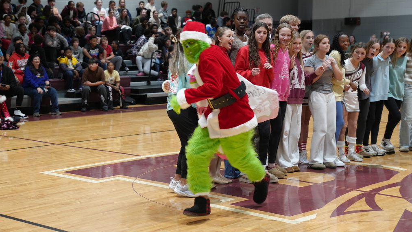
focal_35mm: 72
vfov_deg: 16.8
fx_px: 787
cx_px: 205
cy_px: 109
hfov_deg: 29.3
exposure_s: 1/160
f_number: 4
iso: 1600
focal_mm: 68
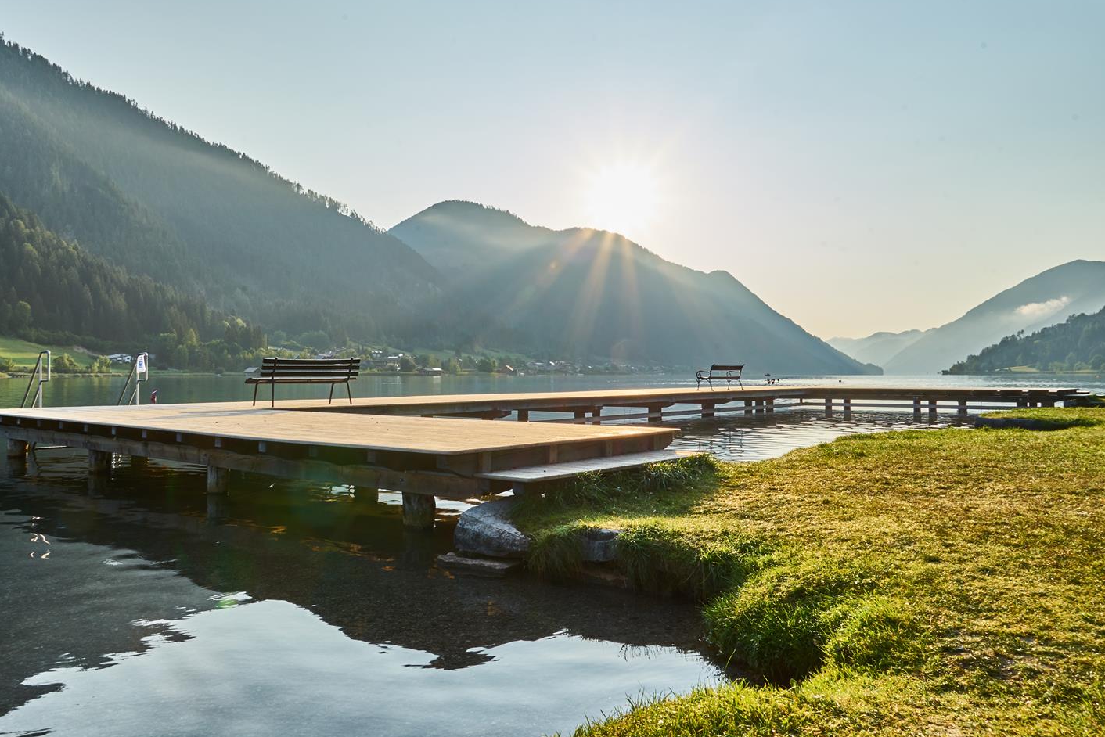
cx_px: 548
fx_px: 798
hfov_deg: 69.4
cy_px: 352
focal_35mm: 26
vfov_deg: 49.6
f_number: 18
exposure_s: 1/40
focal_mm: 24
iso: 100
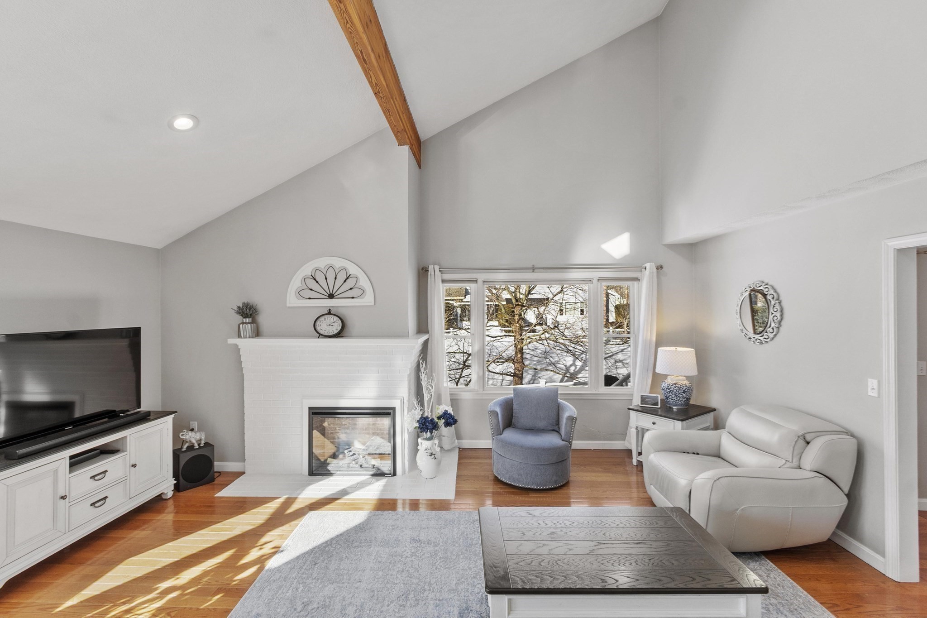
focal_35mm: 15
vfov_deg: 77.3
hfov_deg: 100.4
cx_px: 464
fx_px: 386
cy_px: 309
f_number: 8
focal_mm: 10
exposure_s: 1/8
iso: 320
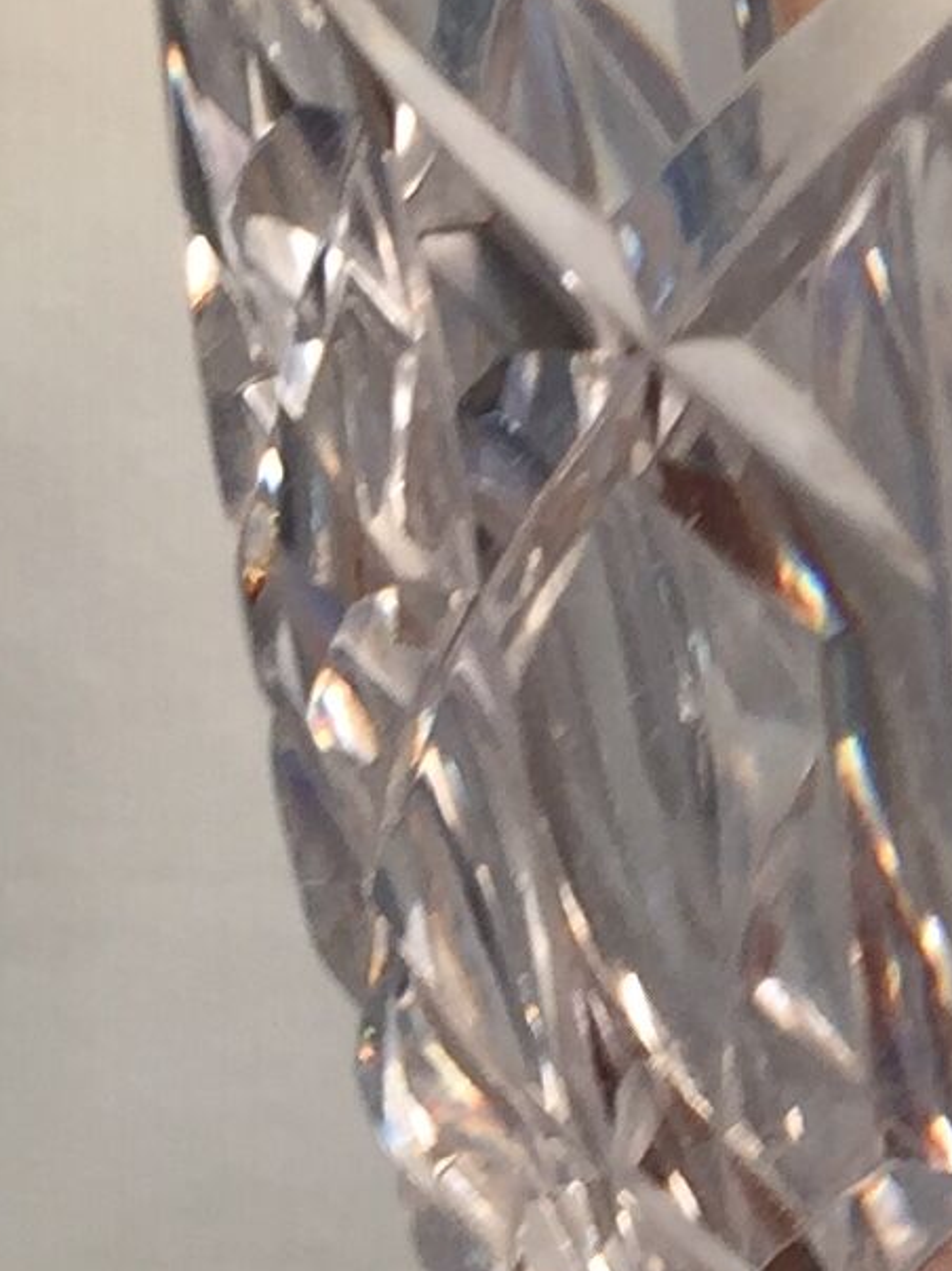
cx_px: 1264
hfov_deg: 9.3
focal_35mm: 157
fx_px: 5759
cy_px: 1494
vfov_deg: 12.3
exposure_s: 1/50
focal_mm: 4.15
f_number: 2.2
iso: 32
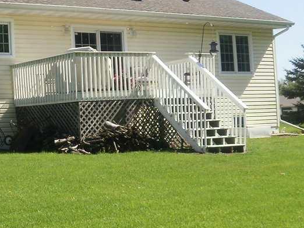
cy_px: 73
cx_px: -9
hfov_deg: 24.3
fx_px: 668
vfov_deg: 19.3
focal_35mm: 76
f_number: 8.5
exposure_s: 1/200
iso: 100
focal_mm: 5.45
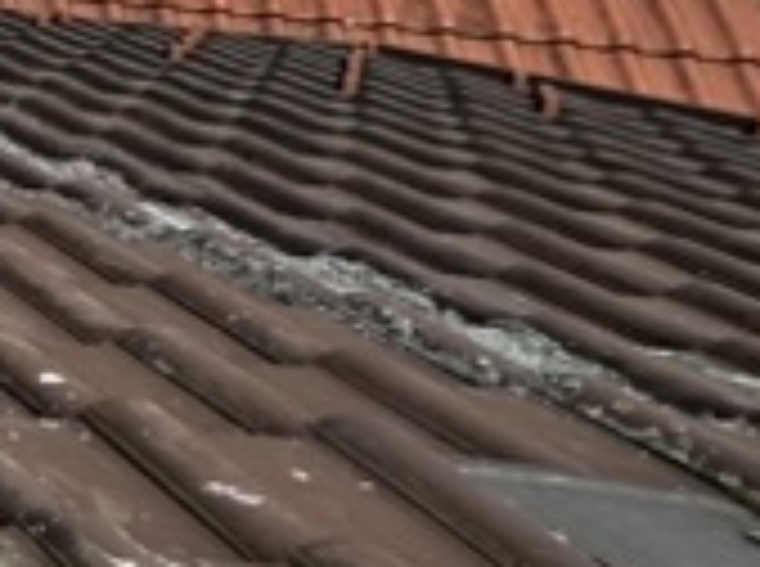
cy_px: -284
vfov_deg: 15.9
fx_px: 1862
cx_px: -1403
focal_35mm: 85
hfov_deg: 12.3
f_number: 2.2
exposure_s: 1/910
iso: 40
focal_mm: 2.22
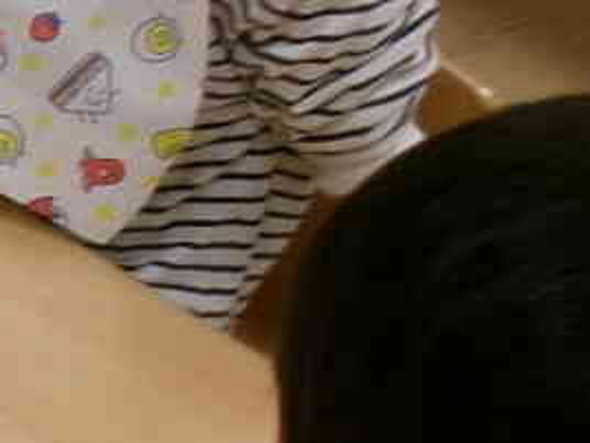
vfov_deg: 6.9
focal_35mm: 214
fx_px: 3647
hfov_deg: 7.9
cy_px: 388
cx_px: -1215
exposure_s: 1/50
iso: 100
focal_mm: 5.1
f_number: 3.9
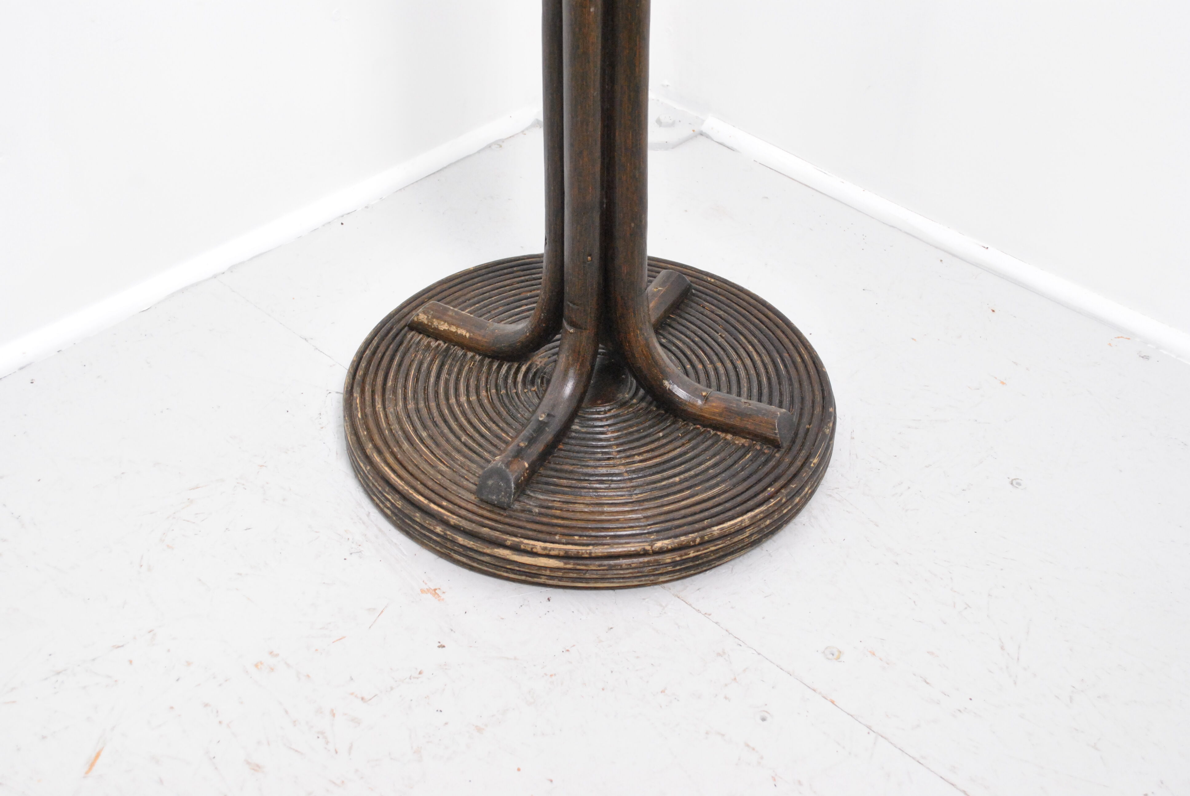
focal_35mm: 42
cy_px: 398
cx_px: 595
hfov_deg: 46.3
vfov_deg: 32.0
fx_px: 1390
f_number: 6.3
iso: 1100
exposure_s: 1/30
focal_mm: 28
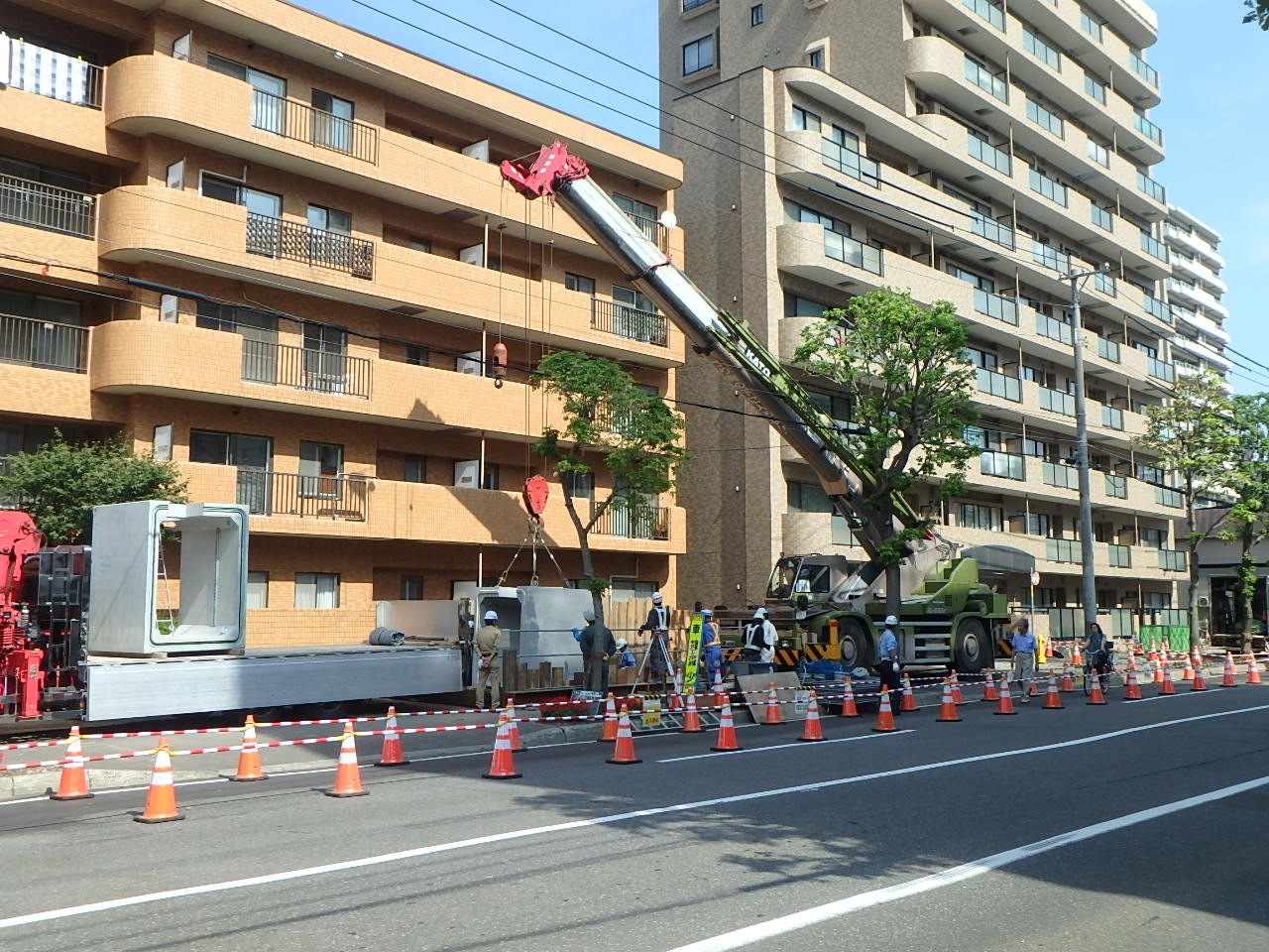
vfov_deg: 41.8
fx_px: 1246
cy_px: 476
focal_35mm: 34
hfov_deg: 54.0
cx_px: 634
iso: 125
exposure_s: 1/400
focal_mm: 6
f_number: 4.9
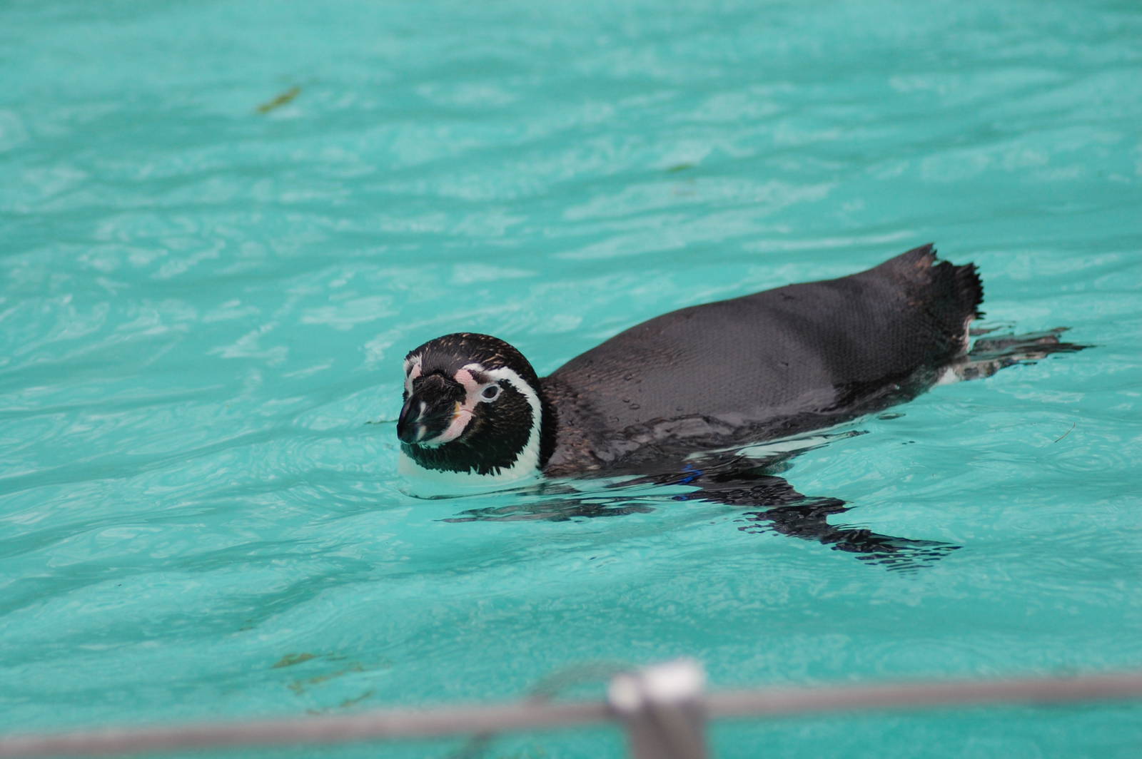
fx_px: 5705
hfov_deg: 11.4
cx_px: 571
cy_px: 380
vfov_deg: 7.6
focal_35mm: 180
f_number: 4.5
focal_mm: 120
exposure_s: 1/320
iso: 400
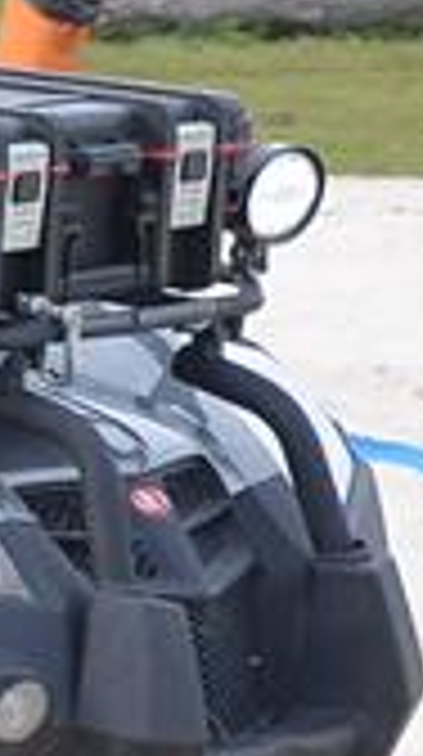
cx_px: -1161
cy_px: 335
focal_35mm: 318
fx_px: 6367
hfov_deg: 3.6
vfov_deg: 6.8
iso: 400
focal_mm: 40
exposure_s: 1/200
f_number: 7.1
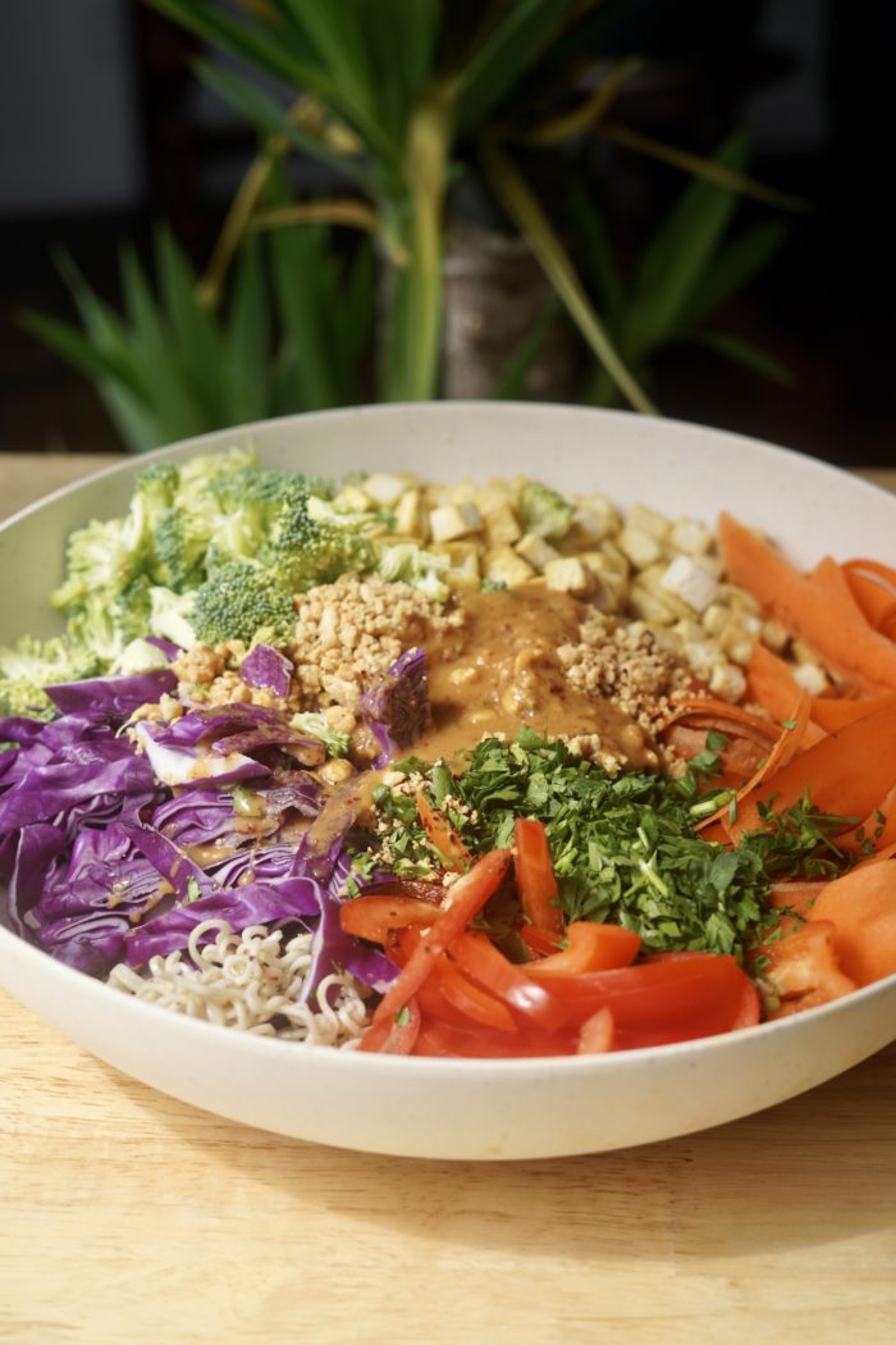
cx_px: 448
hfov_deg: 27.0
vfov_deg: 39.6
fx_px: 1867
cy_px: 672
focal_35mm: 50
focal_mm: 50
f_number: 4.5
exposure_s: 1/200
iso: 100
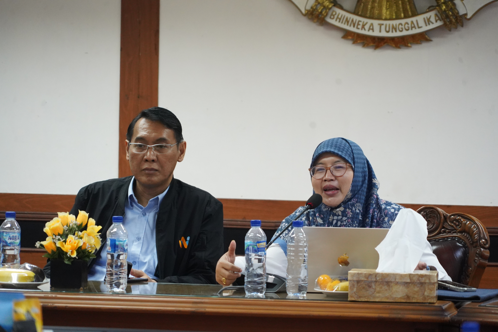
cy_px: 166
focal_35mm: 240
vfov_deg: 5.7
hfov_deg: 8.6
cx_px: 249
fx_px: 3320
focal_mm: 240
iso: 8000
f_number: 6.3
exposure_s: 1/125
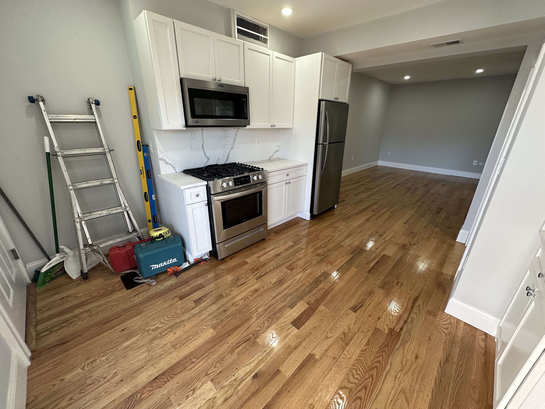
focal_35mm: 14
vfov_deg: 85.7
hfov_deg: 102.1
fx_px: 220
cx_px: 272
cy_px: 204
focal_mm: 2.22
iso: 160
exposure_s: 1/60
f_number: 2.2
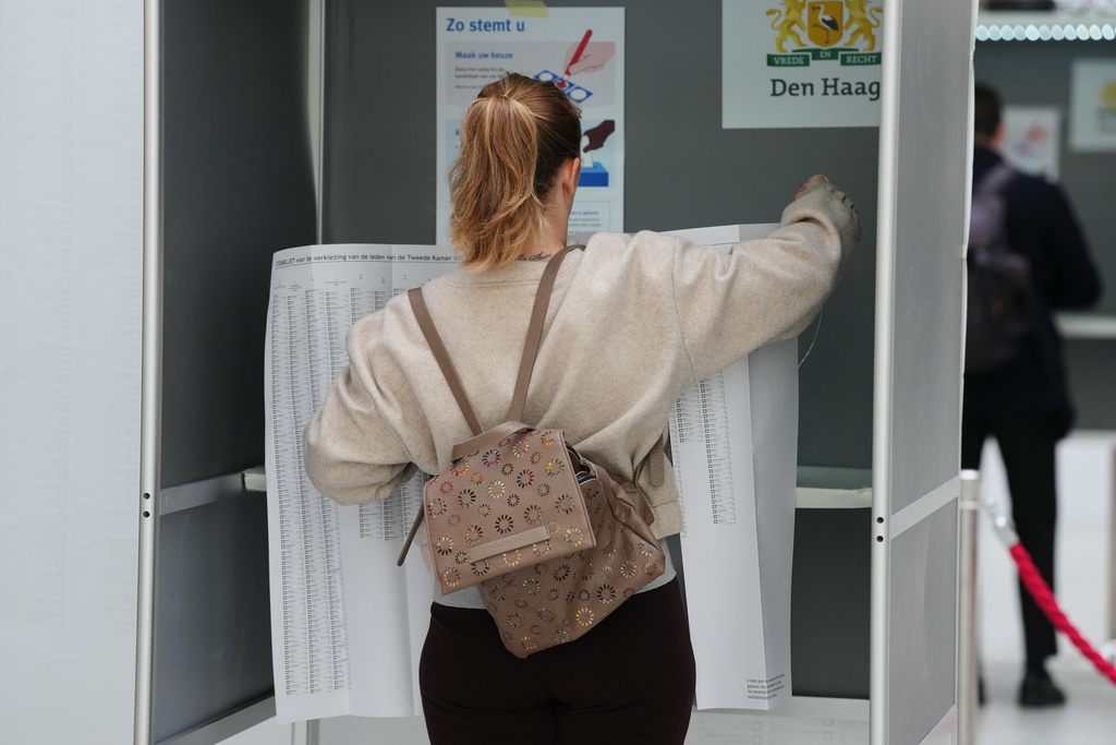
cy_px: 372
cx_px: 558
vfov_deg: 9.0
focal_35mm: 153
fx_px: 4743
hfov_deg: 13.4
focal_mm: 153
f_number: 4
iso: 2000
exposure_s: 1/320
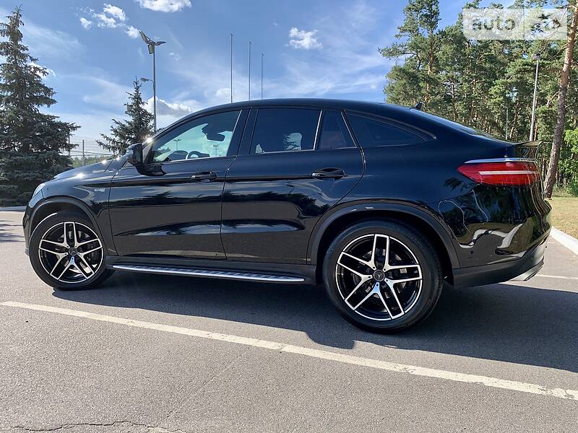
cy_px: 216
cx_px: 289
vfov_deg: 53.1
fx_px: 434
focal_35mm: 26
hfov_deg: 67.3
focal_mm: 4.2
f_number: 1.8
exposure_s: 1/1560
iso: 25
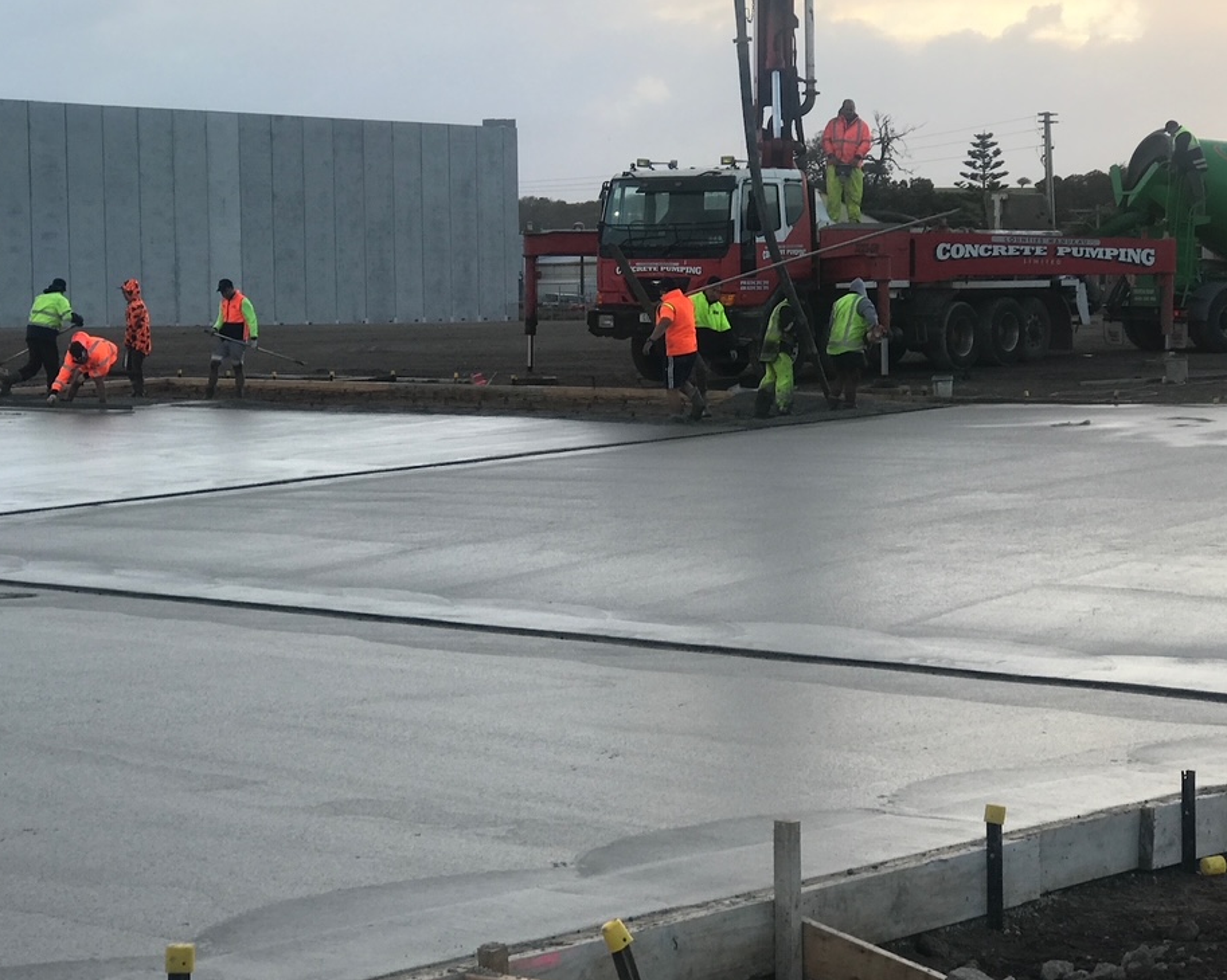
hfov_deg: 24.4
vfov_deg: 19.6
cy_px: 422
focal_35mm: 78
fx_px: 2832
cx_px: 562
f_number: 2.8
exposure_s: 1/167
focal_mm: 6.6
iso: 20
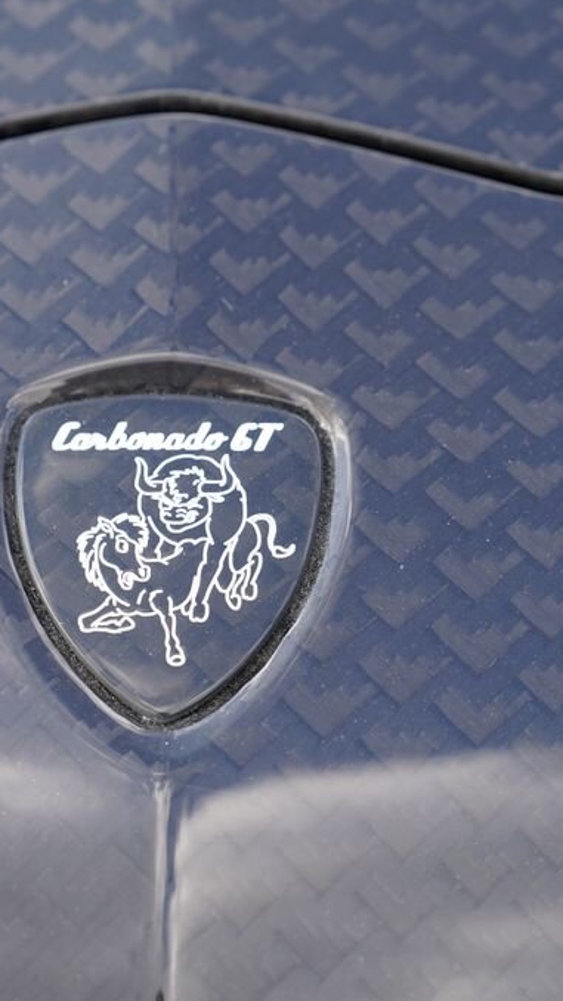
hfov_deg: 10.9
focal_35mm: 111
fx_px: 2945
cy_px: 498
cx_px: 154
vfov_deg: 19.3
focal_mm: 70
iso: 125
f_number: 4
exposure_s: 1/160
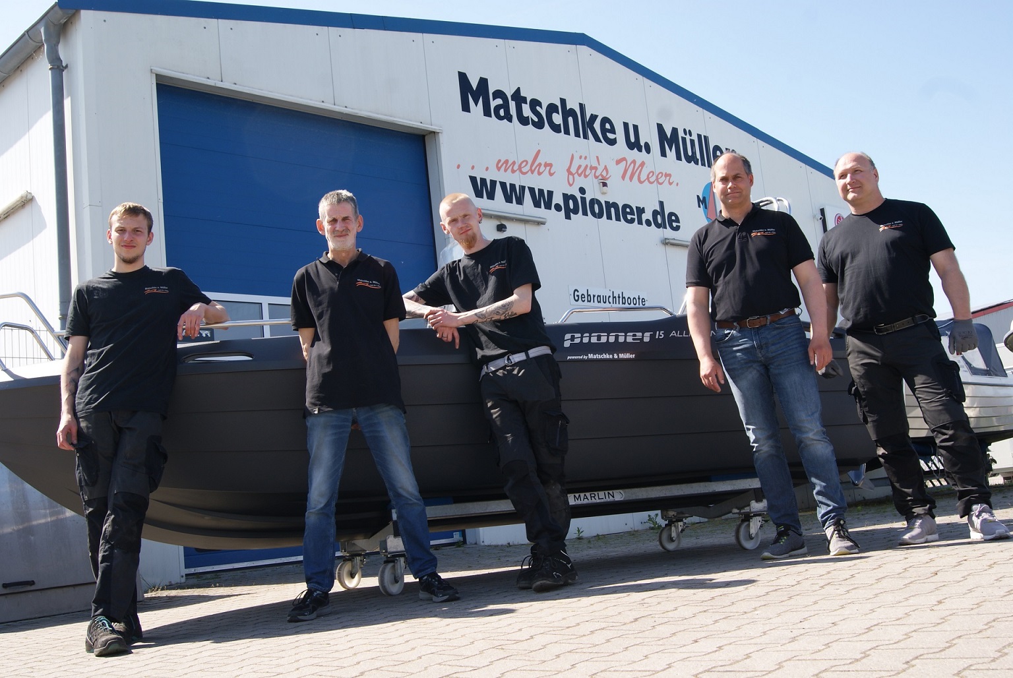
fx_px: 1099
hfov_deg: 49.5
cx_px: 506
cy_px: 339
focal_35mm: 39
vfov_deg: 34.3
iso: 100
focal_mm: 26
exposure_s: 1/80
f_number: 10
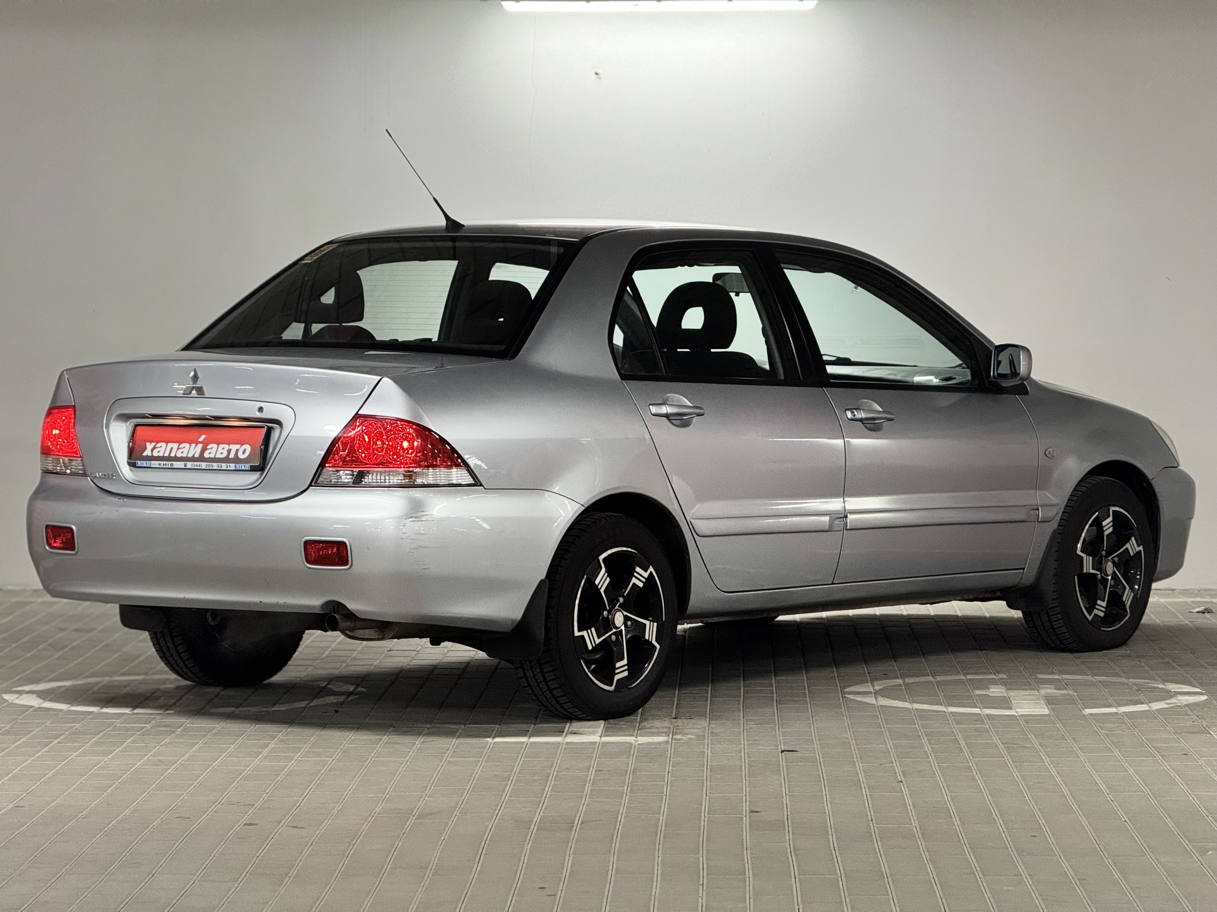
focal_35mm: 120
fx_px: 4219
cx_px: 608
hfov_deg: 16.4
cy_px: 456
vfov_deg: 12.3
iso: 250
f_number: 2.8
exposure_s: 1/50
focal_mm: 15.66
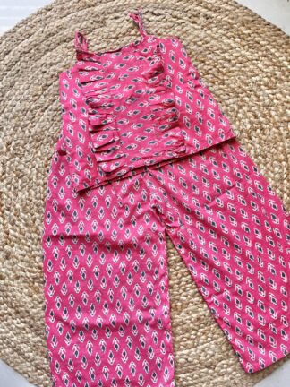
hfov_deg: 53.1
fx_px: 290
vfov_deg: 67.3
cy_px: 194
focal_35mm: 26
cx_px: 145
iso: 100
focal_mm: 5.1
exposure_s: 1/122
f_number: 1.6
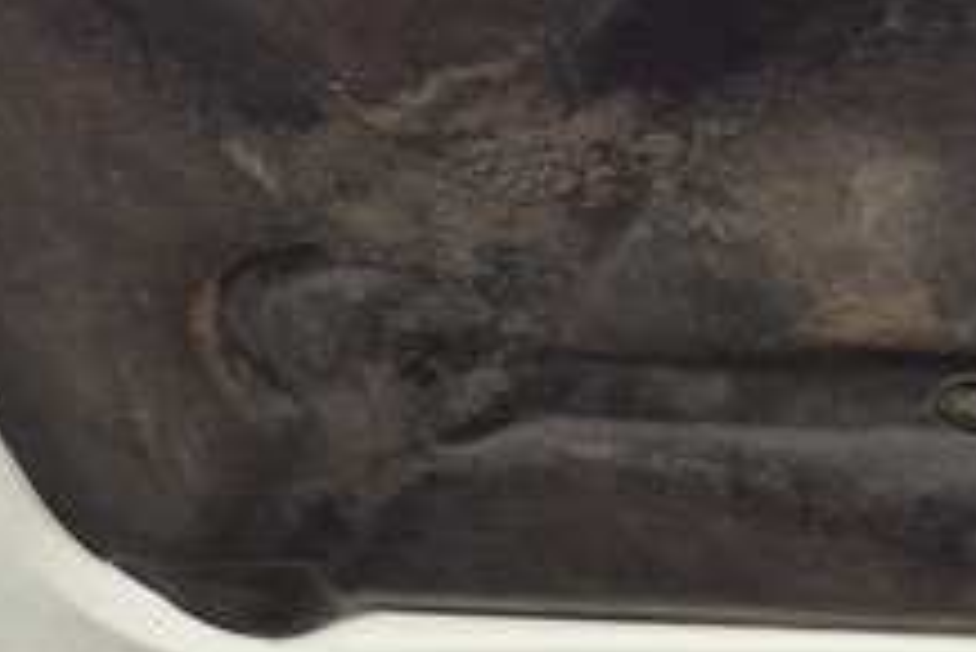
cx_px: 1552
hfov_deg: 16.2
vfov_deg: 10.3
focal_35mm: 113
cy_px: 1646
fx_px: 3065
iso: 25
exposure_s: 1/147
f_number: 1.8
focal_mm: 5.4
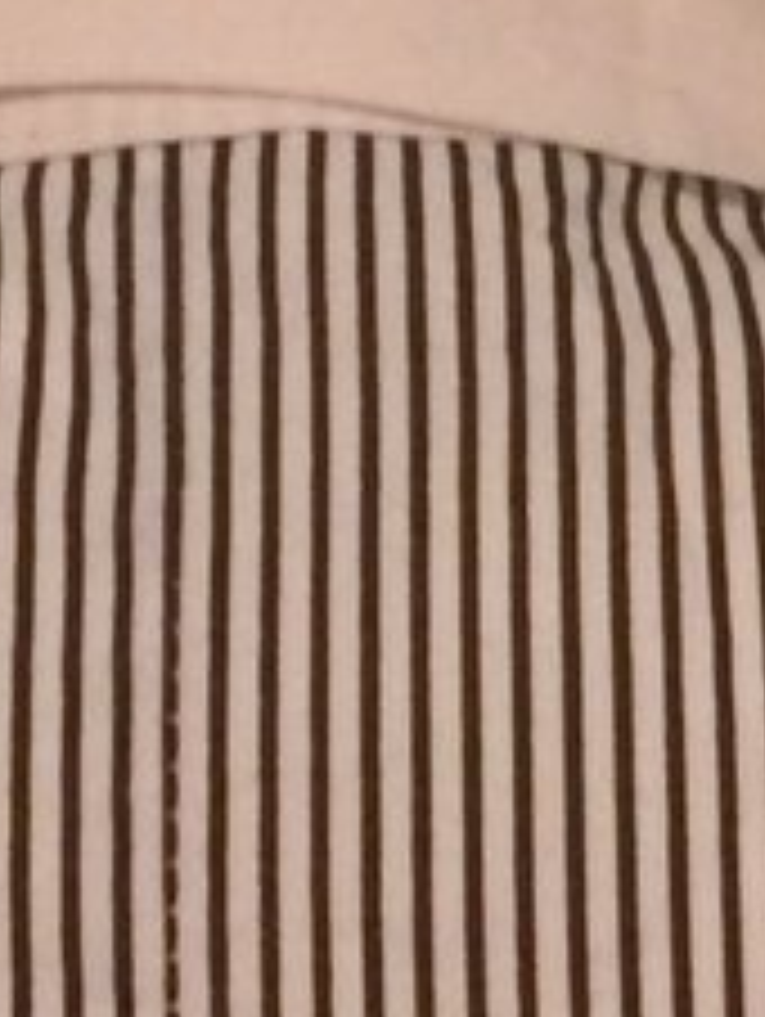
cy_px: 1186
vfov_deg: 11.3
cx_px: 306
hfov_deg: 8.7
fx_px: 5029
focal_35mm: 171
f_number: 2.2
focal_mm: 4.15
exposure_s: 1/17
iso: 400
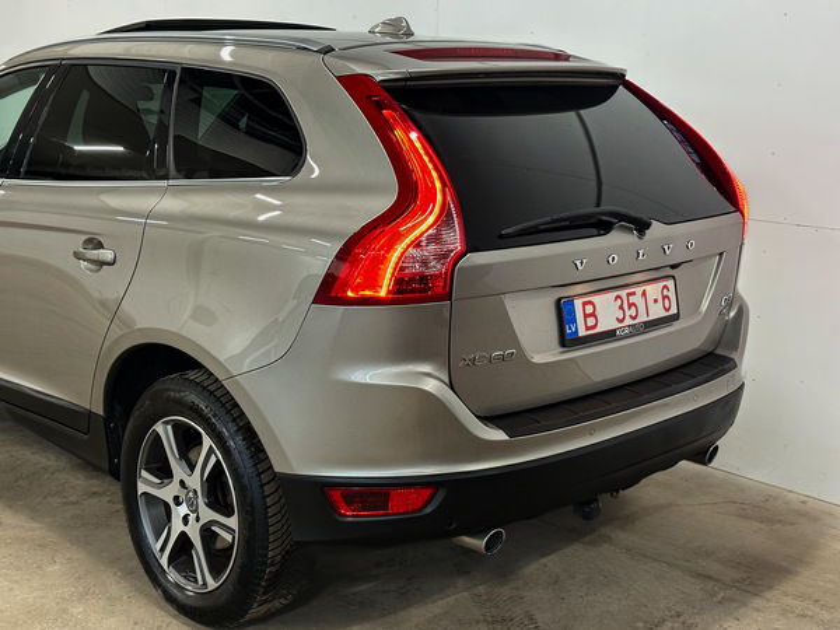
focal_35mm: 48
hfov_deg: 39.7
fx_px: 1165
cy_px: 315
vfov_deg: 30.3
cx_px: 420
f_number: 1.78
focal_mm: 6.86
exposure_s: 1/50
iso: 250
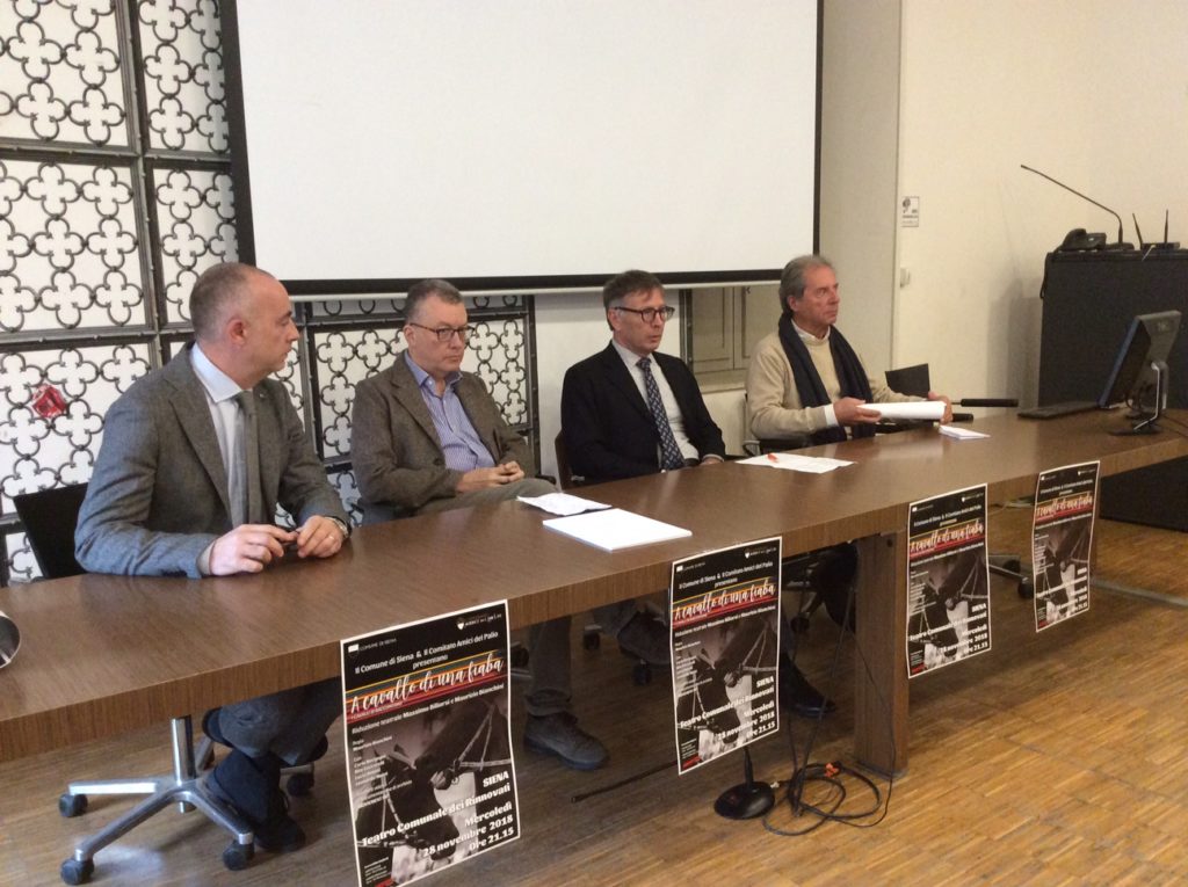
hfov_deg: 56.9
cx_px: 594
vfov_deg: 44.1
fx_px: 1097
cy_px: 444
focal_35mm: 32
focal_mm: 3.3
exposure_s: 1/25
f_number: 2.4
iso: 200
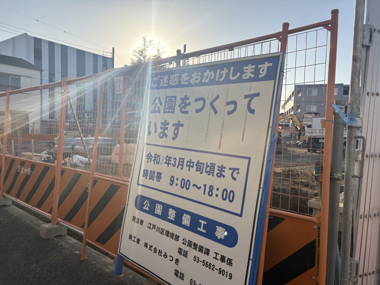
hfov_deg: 67.3
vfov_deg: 53.1
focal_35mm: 26
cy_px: 142
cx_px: 190
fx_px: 285
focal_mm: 5.96
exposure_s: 1/2364
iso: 50
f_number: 1.6
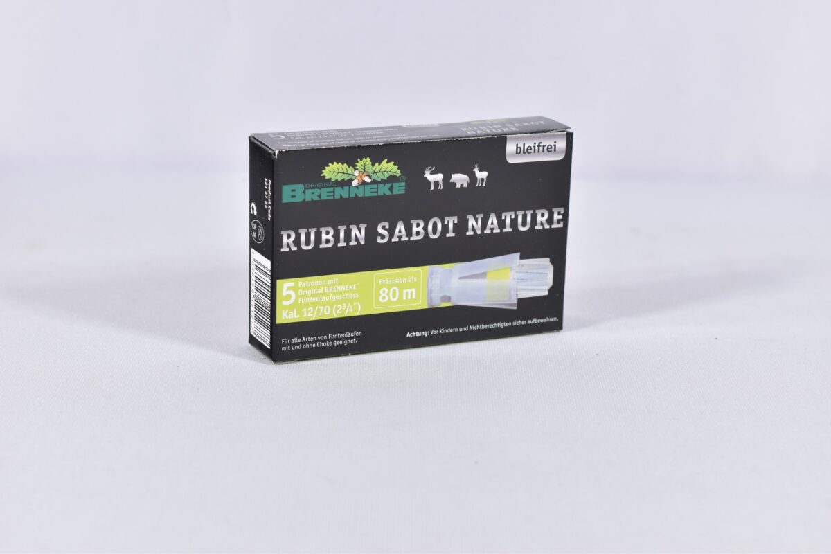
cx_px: 416
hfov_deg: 24.6
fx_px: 1904
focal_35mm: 82
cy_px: 277
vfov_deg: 16.6
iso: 640
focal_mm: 55
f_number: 5.6
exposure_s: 1/40
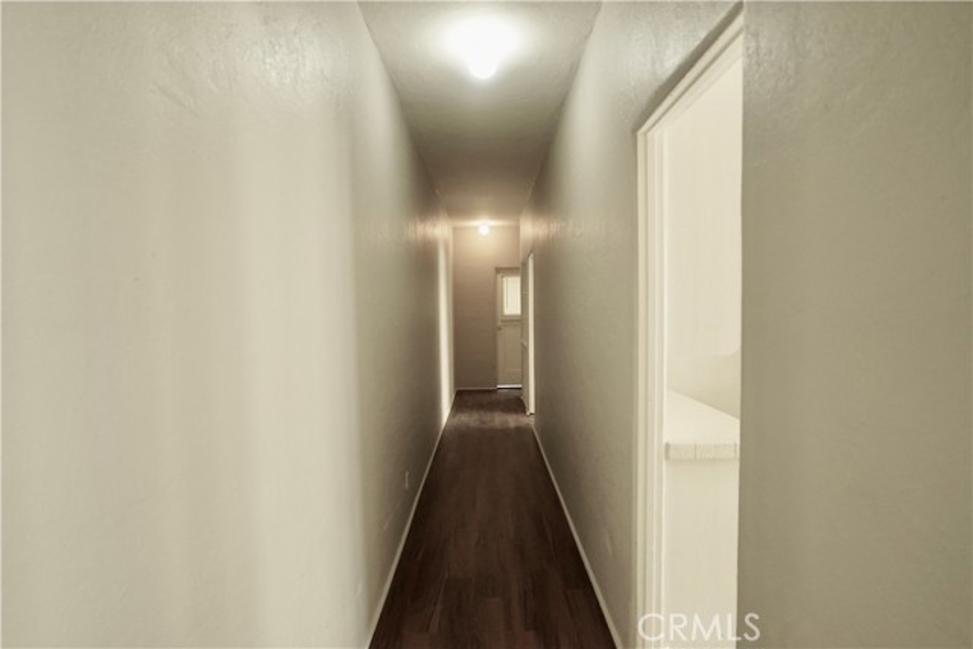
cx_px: 486
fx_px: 487
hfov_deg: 90.0
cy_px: 324
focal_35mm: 18
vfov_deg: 67.4
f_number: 4
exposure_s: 1/60
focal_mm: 18
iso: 1000
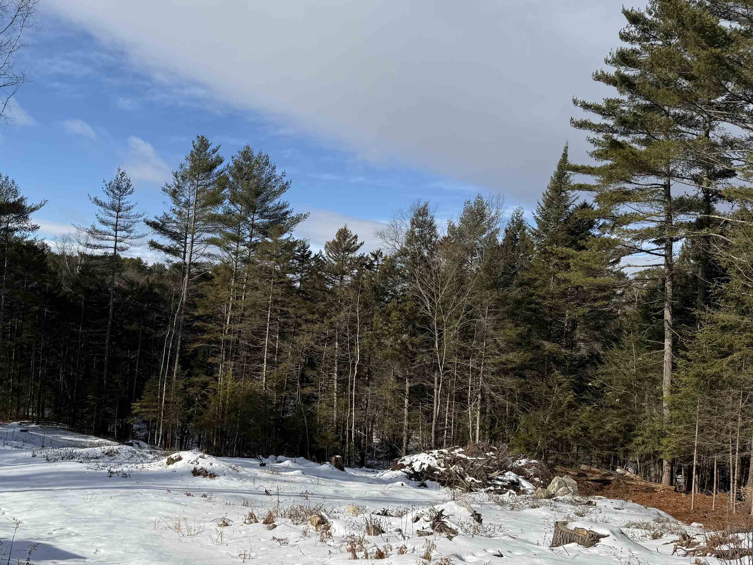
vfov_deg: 45.3
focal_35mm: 31
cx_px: 299
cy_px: 320
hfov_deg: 57.9
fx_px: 674
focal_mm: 6.76
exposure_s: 1/6173
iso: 80
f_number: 1.78
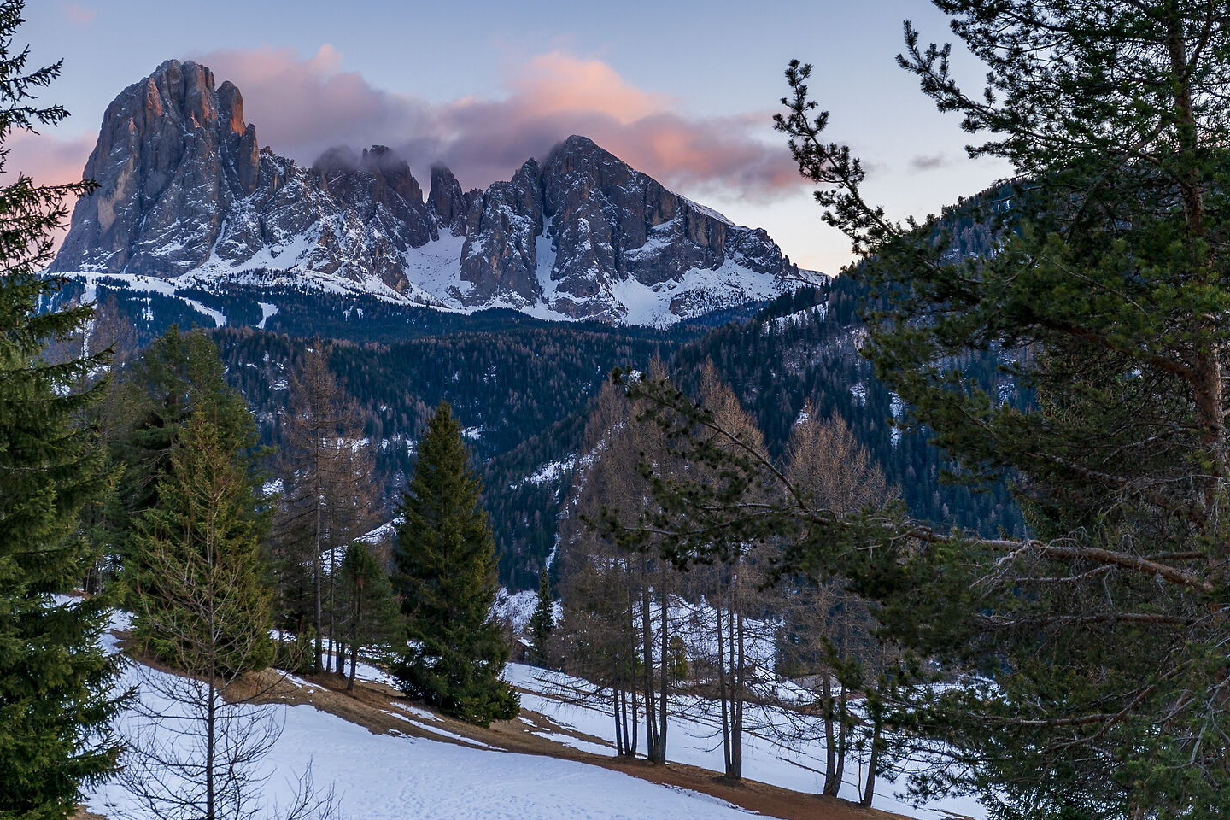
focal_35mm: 40
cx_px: 542
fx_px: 1367
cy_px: 241
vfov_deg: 33.0
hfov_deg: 48.4
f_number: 2.8
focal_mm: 24
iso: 100
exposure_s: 1/60
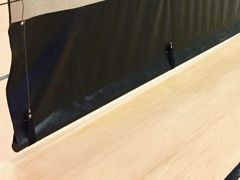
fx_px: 451
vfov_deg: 21.7
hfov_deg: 28.9
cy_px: -6
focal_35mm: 65
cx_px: 204
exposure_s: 1/30
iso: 200
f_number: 2.2
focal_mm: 4.15
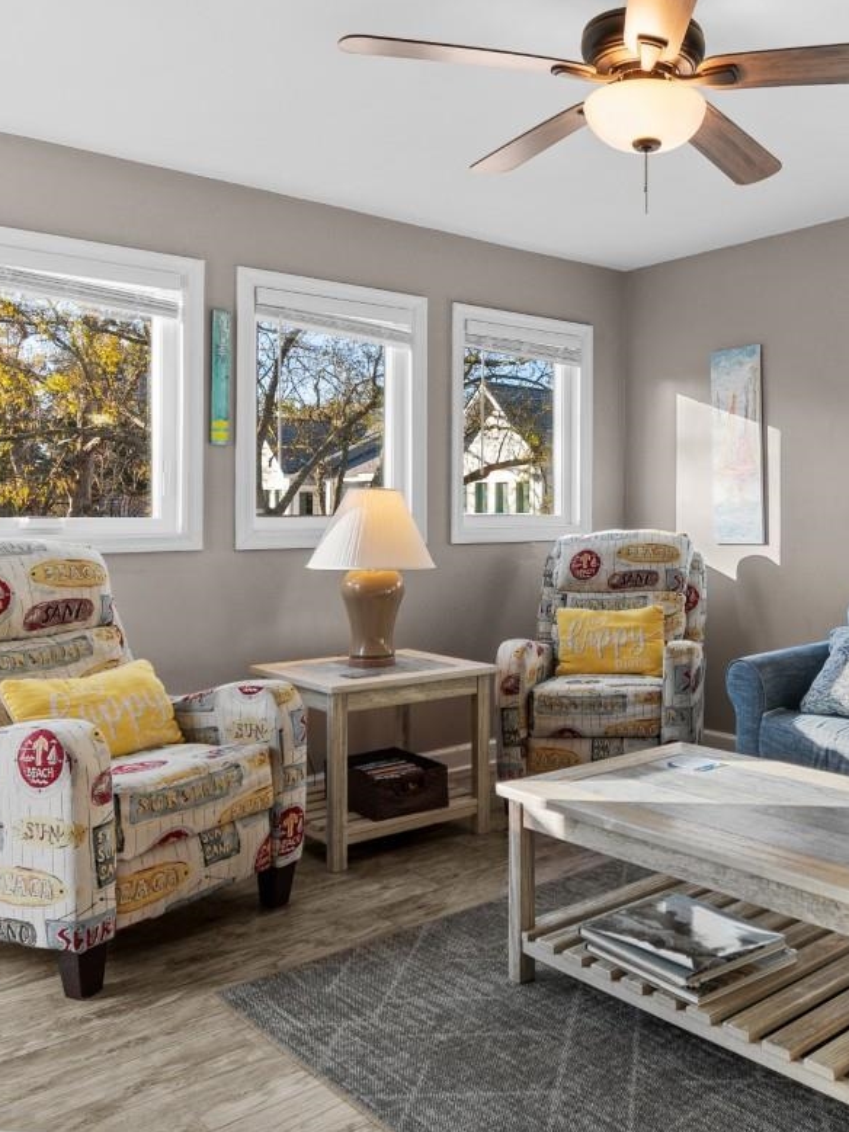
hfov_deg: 44.3
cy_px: 501
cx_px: 689
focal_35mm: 30
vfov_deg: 59.8
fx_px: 981
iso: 100
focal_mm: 10
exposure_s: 1/40
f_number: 4.5
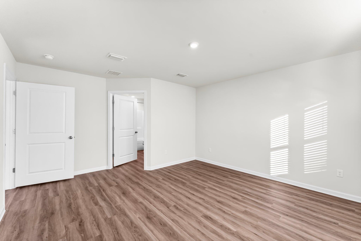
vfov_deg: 81.2
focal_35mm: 14
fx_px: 140
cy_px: 120
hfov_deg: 104.3
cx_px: 180
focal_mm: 14
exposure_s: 1/15
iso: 2500
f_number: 8
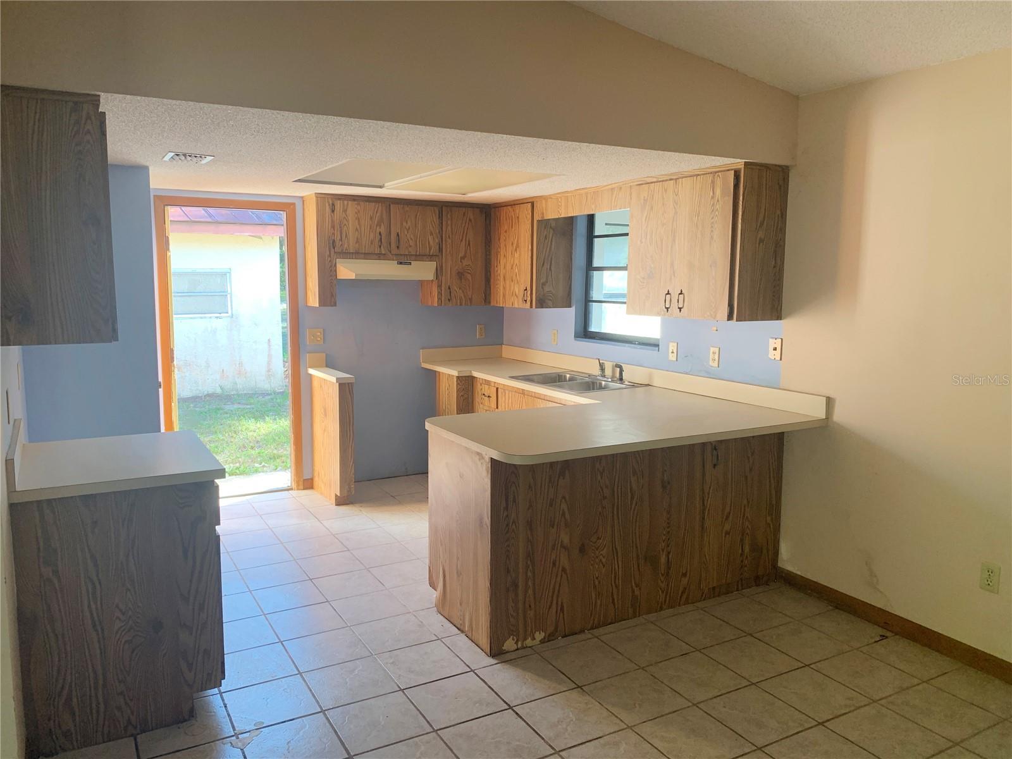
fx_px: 760
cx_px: 506
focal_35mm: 26
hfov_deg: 67.3
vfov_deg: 53.1
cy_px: 380
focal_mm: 4.25
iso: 80
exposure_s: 1/121
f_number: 1.8
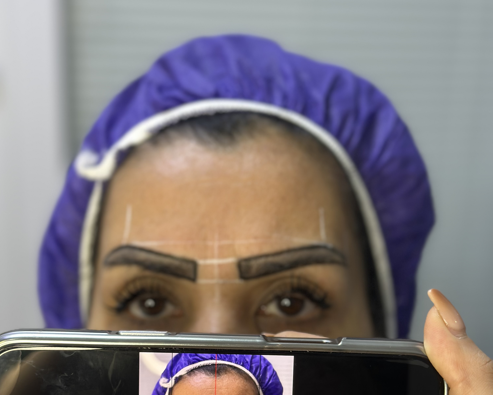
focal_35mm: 63
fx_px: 919
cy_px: 290
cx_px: 245
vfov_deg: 24.0
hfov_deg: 30.0
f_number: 1.78
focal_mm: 6.86
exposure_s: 1/100
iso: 100
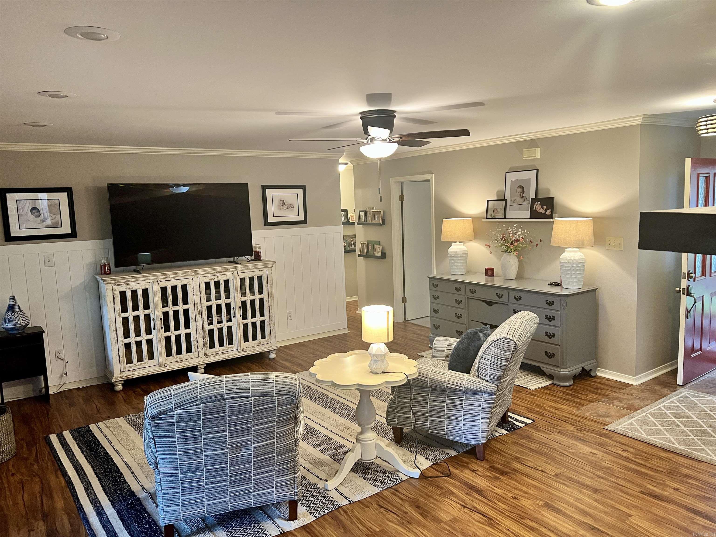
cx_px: 358
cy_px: 268
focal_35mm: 26
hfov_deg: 67.3
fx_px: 538
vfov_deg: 53.1
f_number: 1.5
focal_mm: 5.7
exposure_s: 1/60
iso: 160
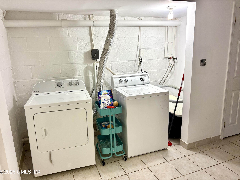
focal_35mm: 26
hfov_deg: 67.3
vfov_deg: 53.1
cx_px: 120
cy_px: 90
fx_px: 180
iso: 125
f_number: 1.6
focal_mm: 5.96
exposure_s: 1/60
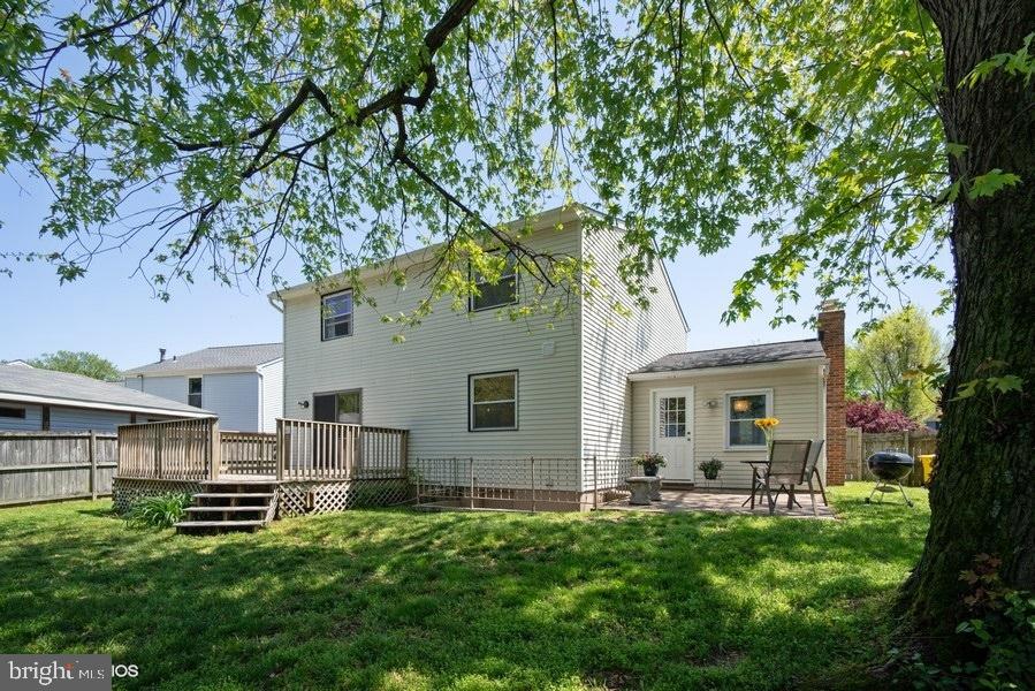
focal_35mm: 15
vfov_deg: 77.4
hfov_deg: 100.4
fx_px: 431
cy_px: 346
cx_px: 518
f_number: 8
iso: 100
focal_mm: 15
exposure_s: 1/125
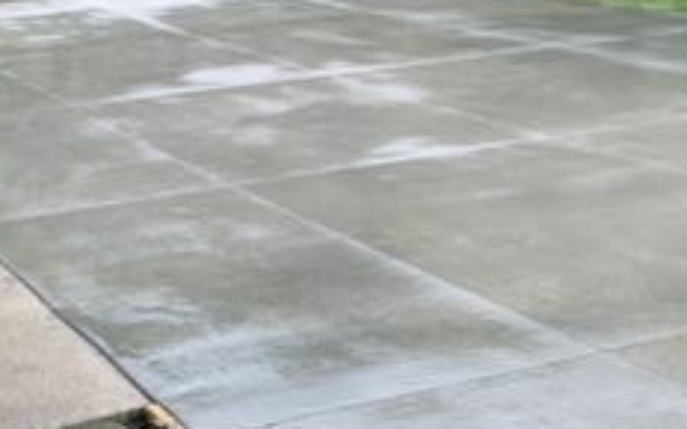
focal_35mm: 76
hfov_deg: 26.7
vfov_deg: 17.0
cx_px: 160
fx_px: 1423
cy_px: 62
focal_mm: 4.25
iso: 25
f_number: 1.8
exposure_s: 1/344
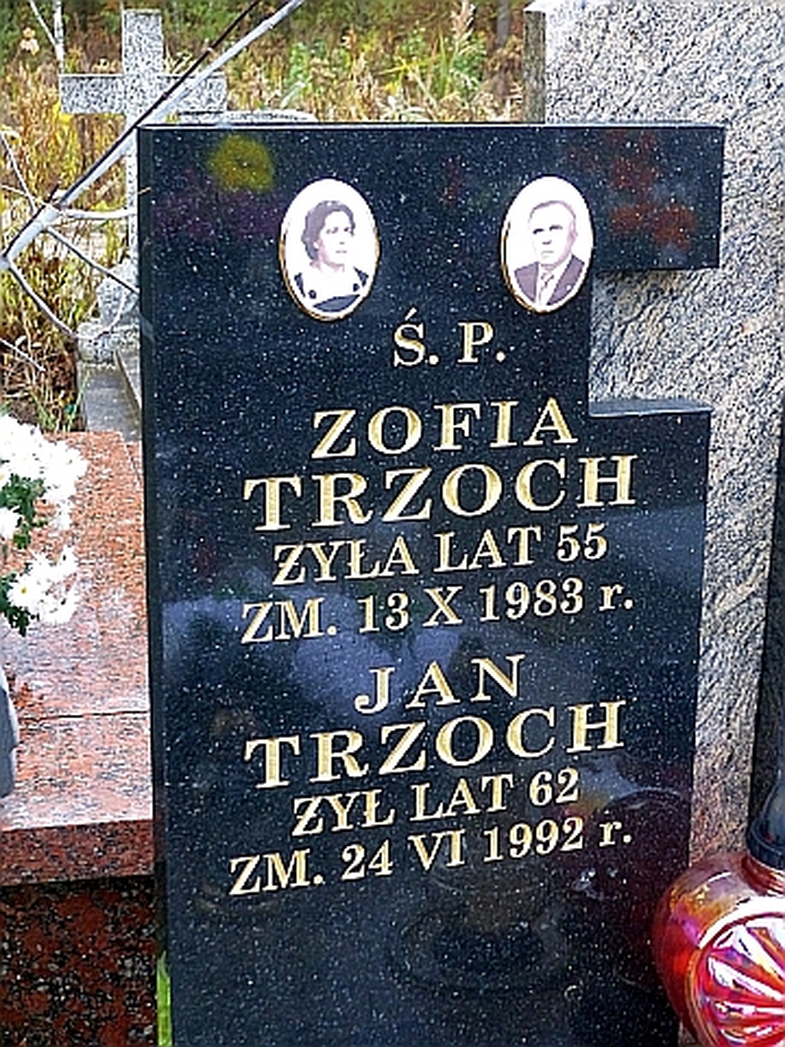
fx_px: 1905
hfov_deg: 23.3
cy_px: 524
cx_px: 392
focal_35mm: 63
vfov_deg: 30.7
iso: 400
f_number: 2.8
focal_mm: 11.4
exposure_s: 1/60
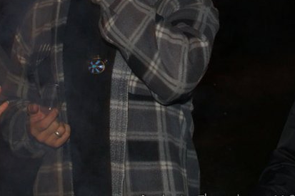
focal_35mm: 130
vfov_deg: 10.4
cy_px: -17
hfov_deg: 15.7
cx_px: 65
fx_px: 1067
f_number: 5.6
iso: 400
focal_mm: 35
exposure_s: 1/2.5
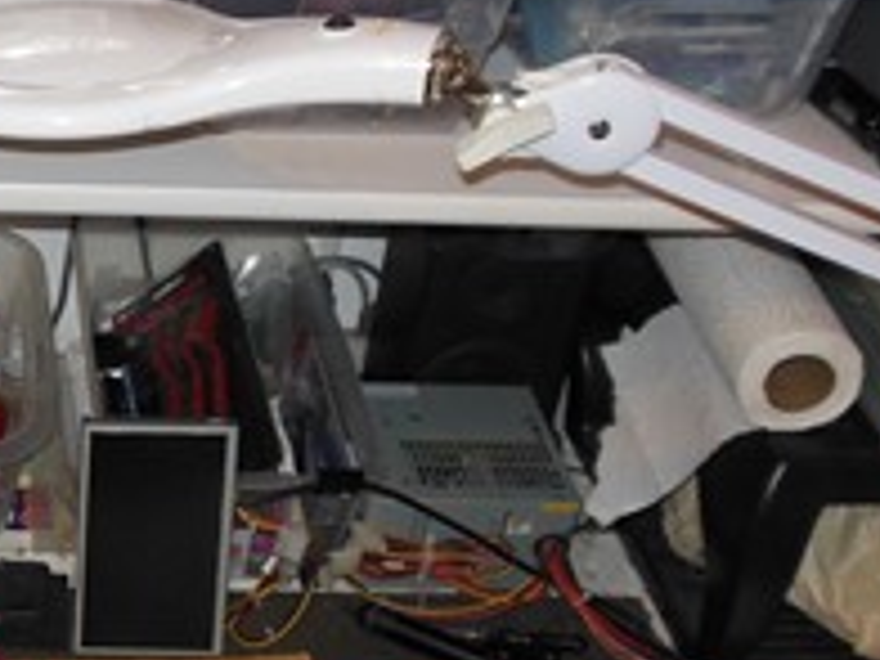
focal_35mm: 57
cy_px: 395
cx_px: -67
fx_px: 1449
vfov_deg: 25.6
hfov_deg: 30.5
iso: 200
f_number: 3.2
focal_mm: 4.5
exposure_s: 1/25
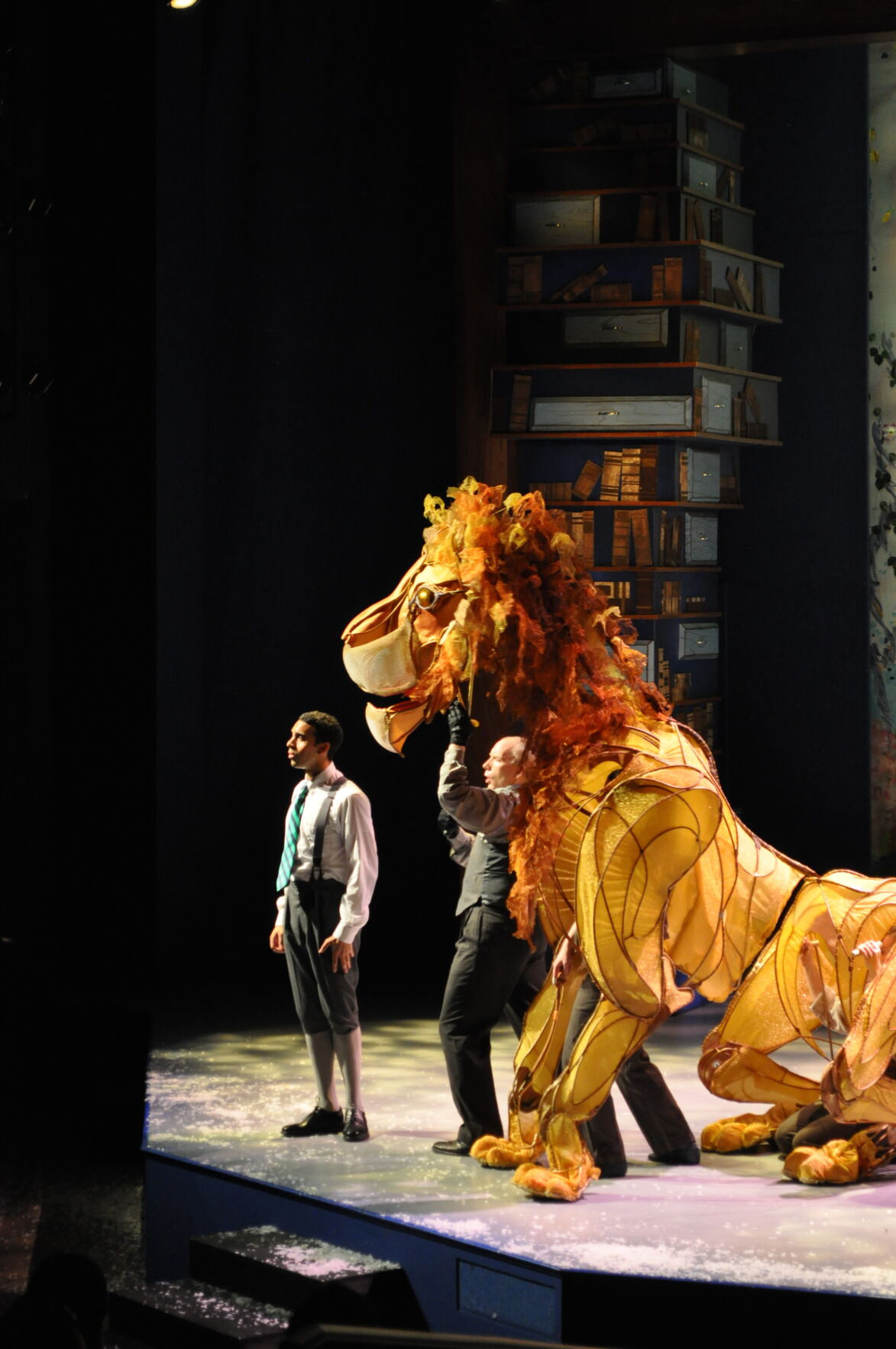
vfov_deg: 24.6
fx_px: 3088
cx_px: 448
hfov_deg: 16.5
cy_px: 674
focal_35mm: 82
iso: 1600
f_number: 5.6
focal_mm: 55
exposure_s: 1/30
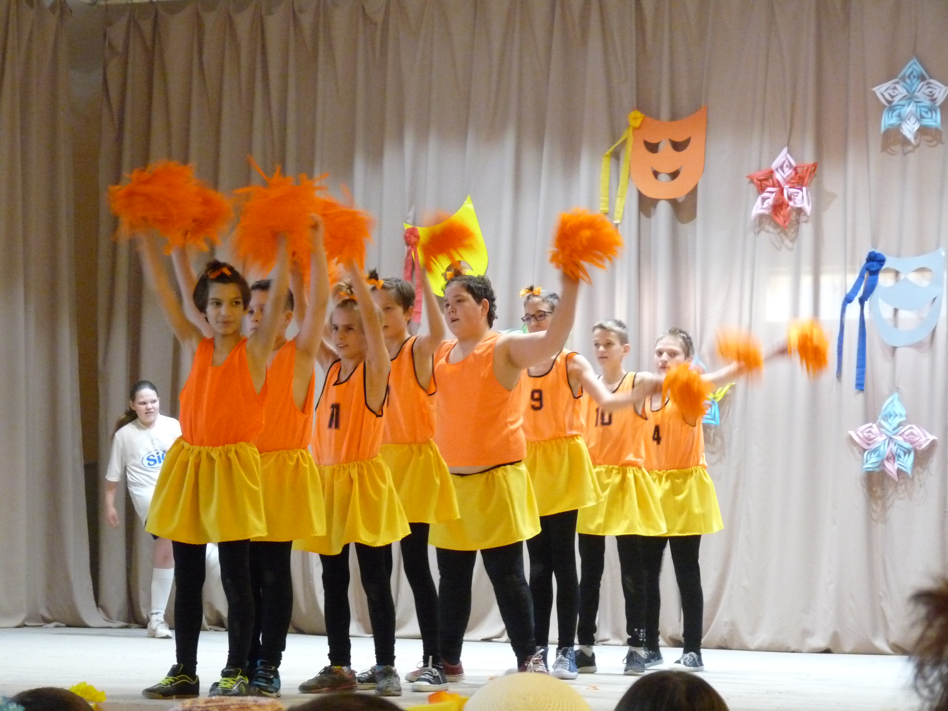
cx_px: 474
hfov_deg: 20.0
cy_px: 356
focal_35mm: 98
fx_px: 2684
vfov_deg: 15.1
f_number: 3.6
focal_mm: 17.4
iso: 800
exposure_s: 1/15
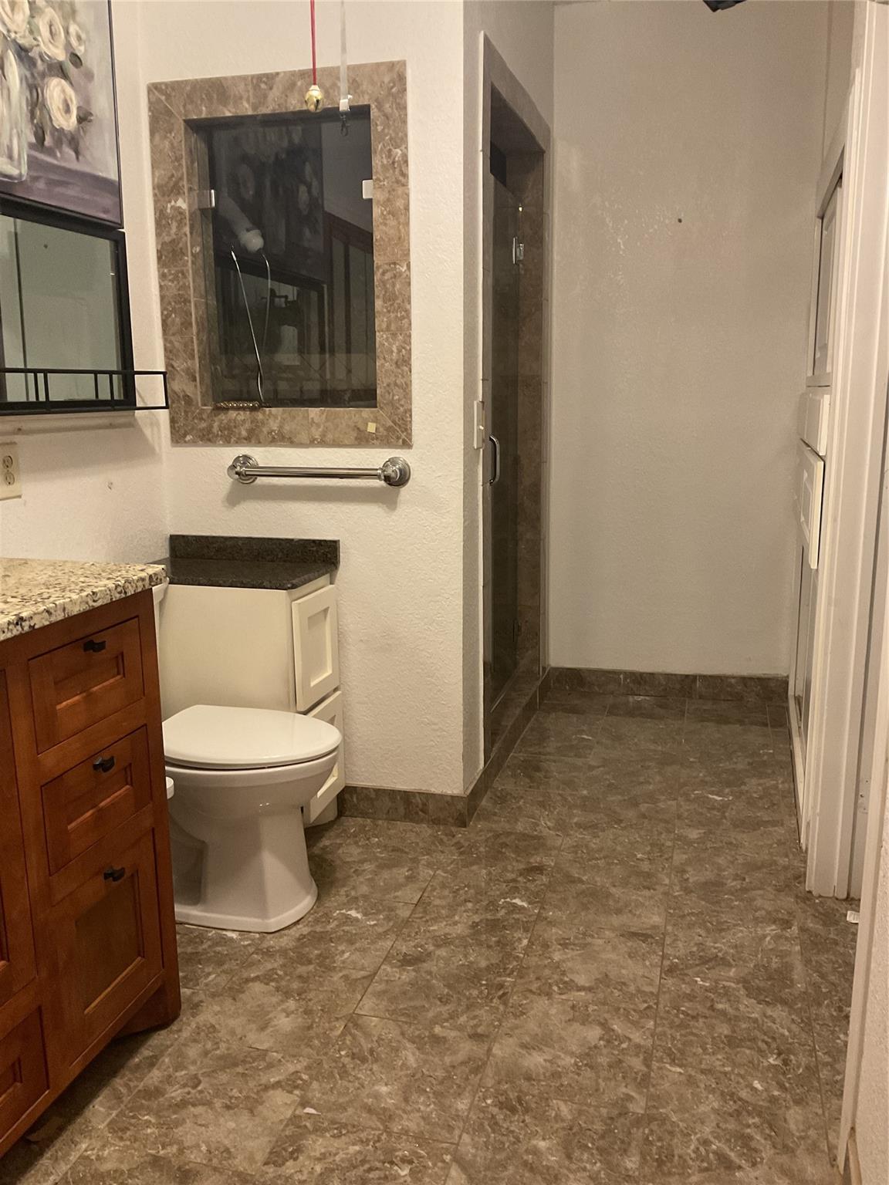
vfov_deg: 61.7
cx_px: 444
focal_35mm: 29
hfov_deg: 48.2
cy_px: 592
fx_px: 993
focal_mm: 3
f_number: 1.8
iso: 250
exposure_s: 1/40
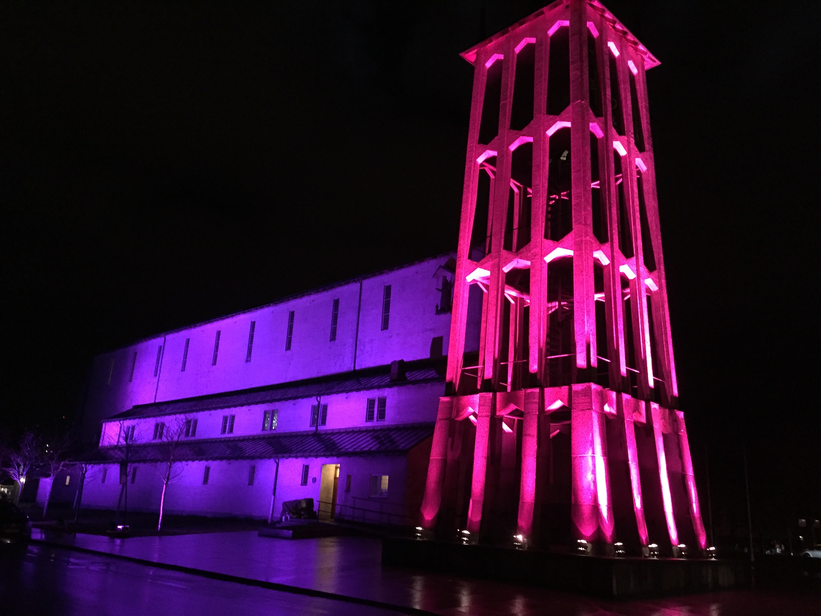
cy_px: 308
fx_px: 688
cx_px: 410
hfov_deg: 61.7
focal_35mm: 29
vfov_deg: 48.2
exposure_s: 1/17
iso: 500
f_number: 2.2
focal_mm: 4.15
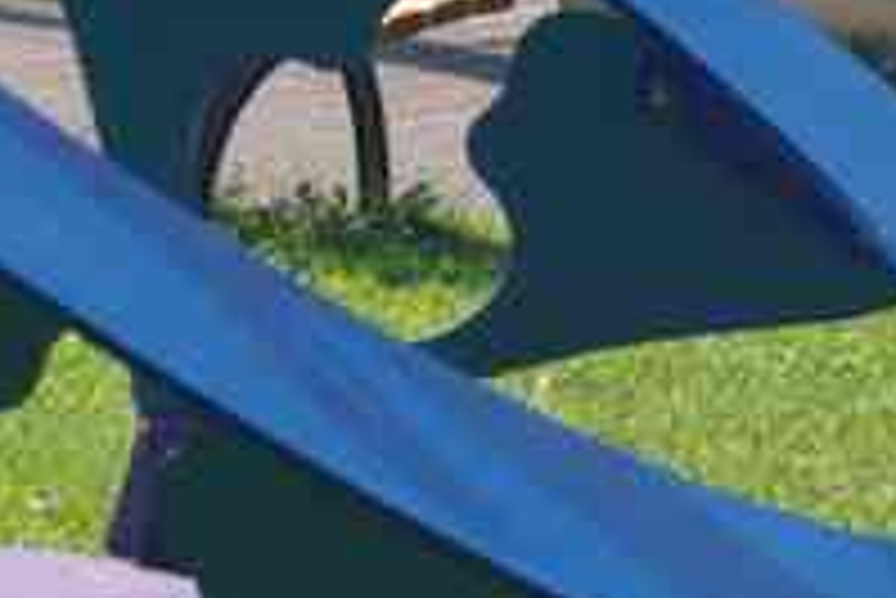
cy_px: 184
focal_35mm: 415
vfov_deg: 3.3
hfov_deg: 5.0
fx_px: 10324
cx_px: 218
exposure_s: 1/100
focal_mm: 55
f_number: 9
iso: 200
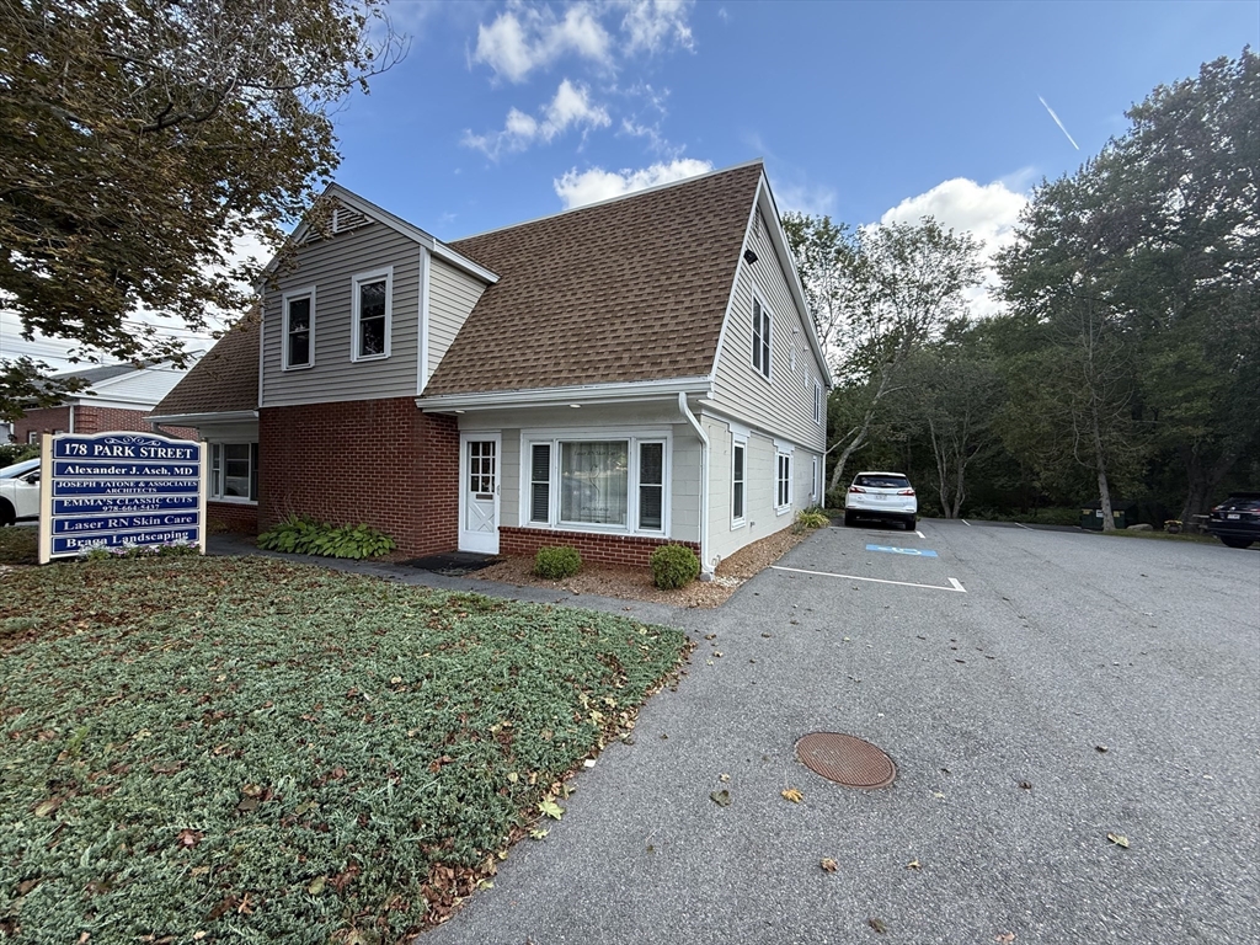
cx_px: 630
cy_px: 472
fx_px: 510
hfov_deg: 102.1
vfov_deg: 85.7
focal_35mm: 14
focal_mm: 2.22
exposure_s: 1/585
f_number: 2.2
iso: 64
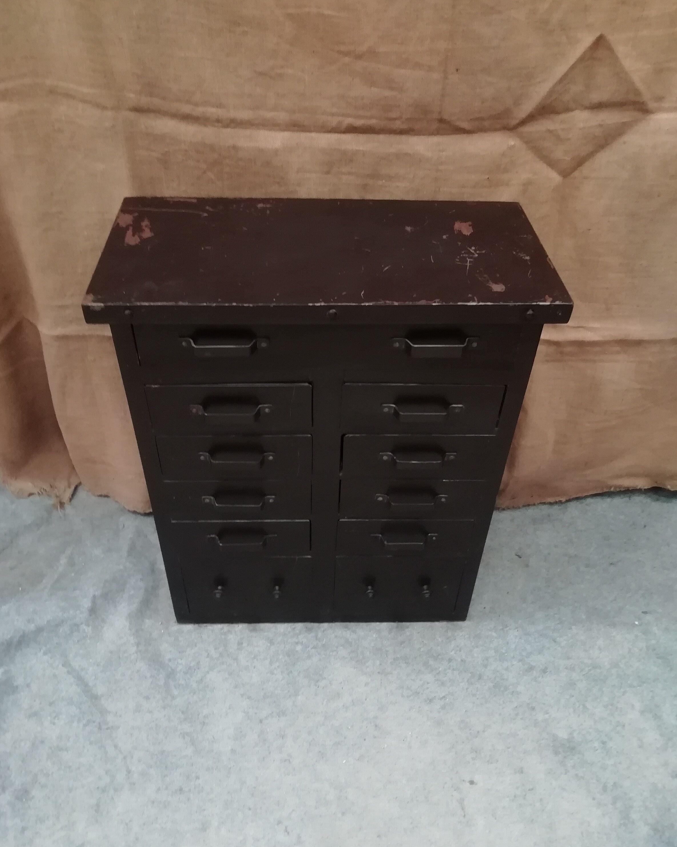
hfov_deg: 51.5
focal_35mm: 28
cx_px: 331
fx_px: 701
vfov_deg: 62.2
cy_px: 442
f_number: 2.2
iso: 160
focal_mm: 3.46
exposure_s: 1/33.3
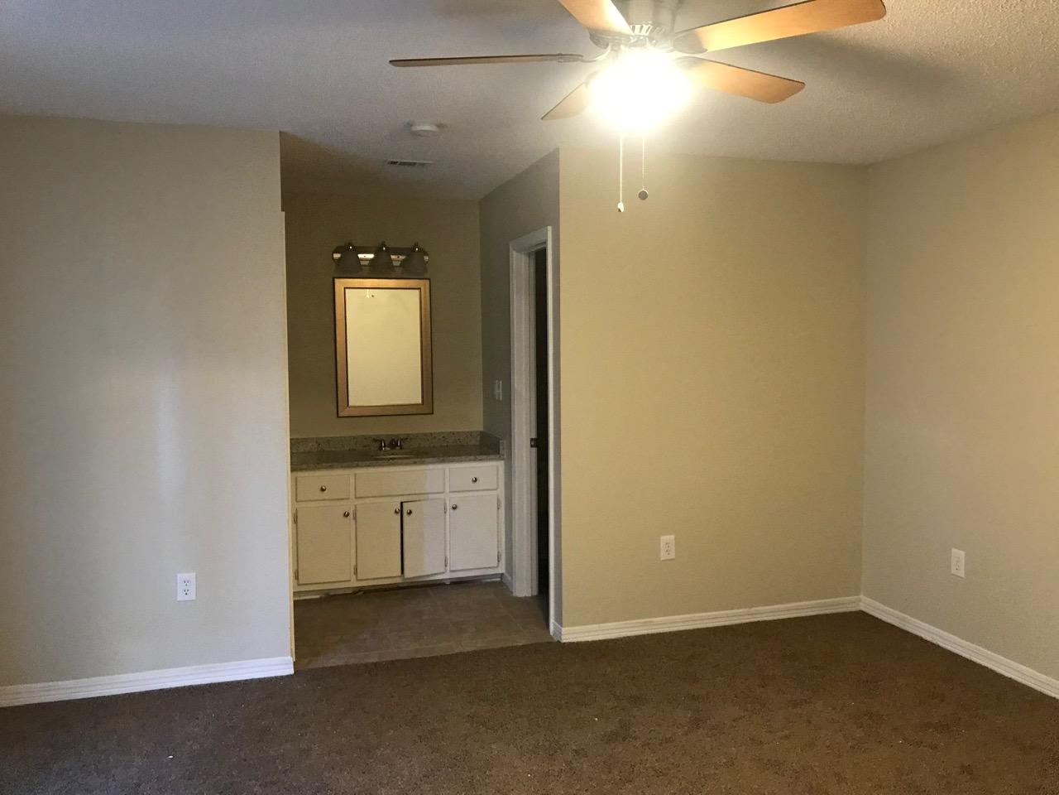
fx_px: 857
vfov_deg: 49.7
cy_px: 398
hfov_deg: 63.4
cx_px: 530
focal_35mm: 28
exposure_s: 1/7
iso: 100
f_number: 1.8
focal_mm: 3.99
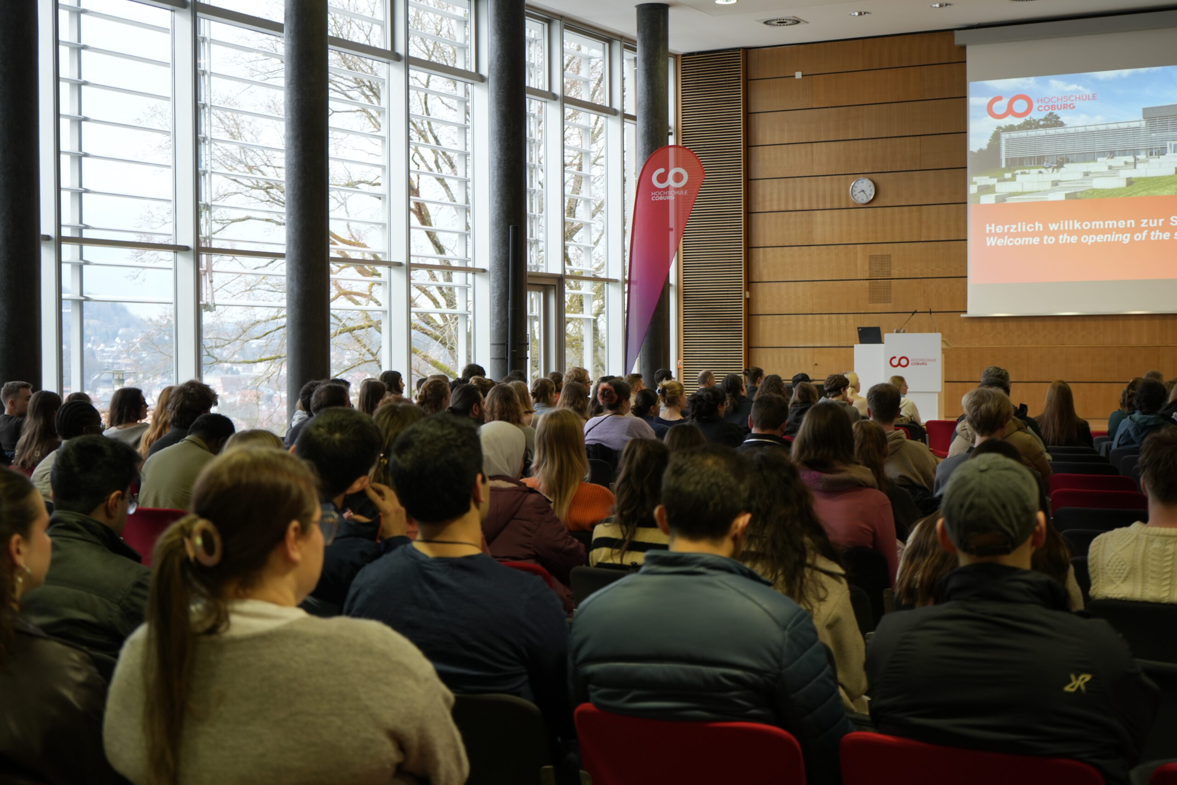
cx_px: 588
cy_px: 392
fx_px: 1700
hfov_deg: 38.2
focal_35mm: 52
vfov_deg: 26.0
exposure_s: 1/60
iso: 500
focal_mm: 52
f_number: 4.5
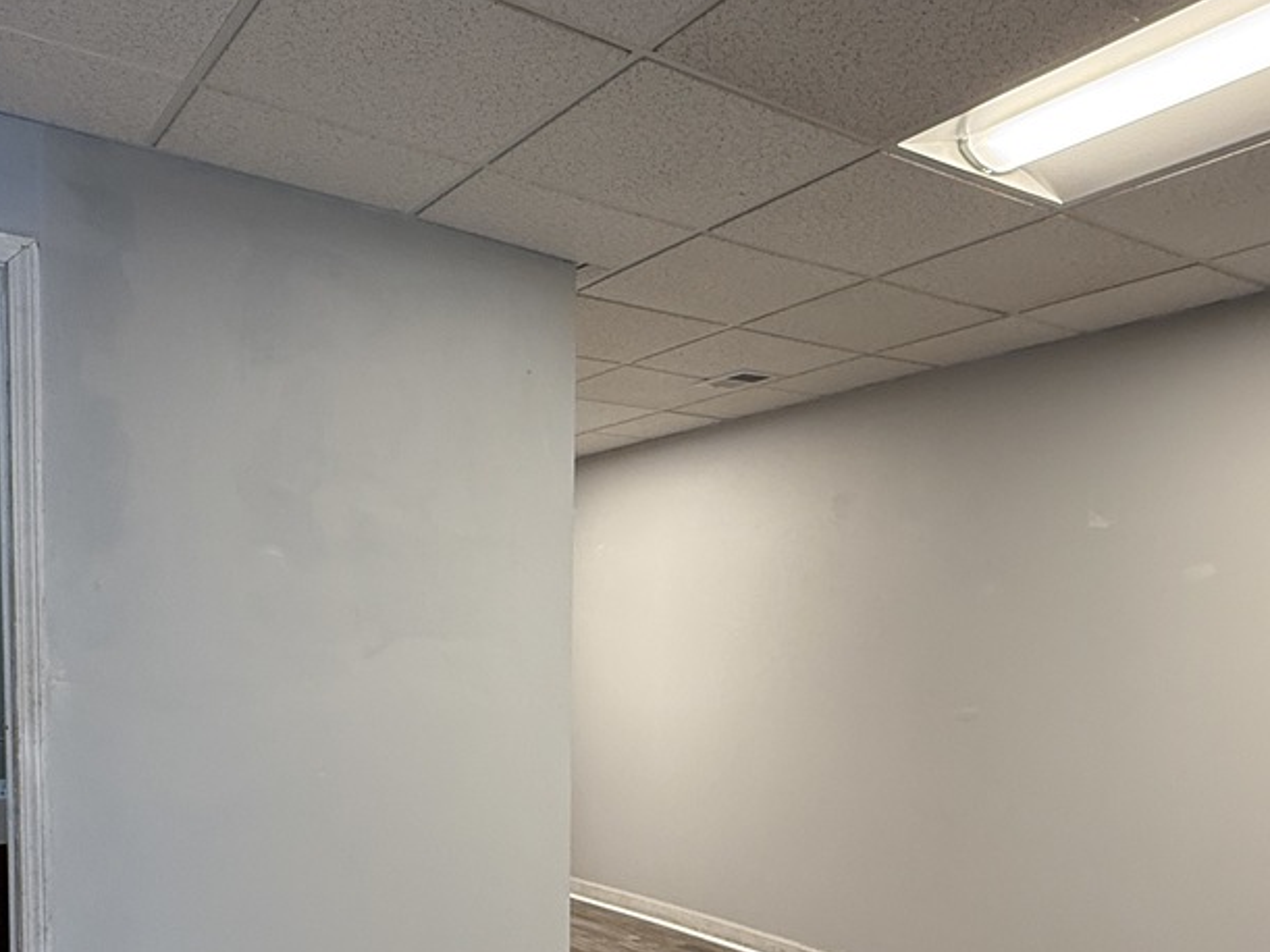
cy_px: 750
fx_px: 1210
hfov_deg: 55.4
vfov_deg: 41.3
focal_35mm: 33
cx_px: 655
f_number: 2.2
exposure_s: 1/120
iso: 250
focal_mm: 2.22
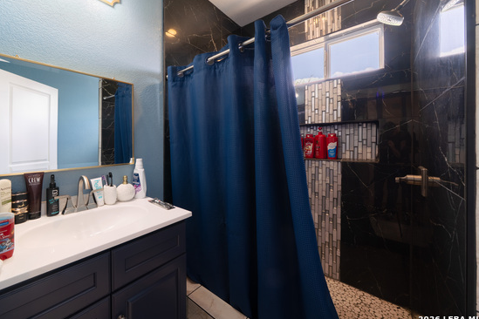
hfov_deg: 103.7
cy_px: 138
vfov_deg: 80.8
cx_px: 209
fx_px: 186
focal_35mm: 14
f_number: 8
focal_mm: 12
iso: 125
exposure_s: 1/125
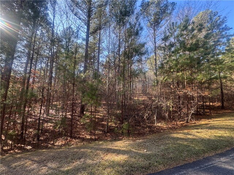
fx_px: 95
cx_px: 117
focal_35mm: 14
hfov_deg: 102.1
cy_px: 88
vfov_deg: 85.7
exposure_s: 1/105
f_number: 2.2
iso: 40
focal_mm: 2.22
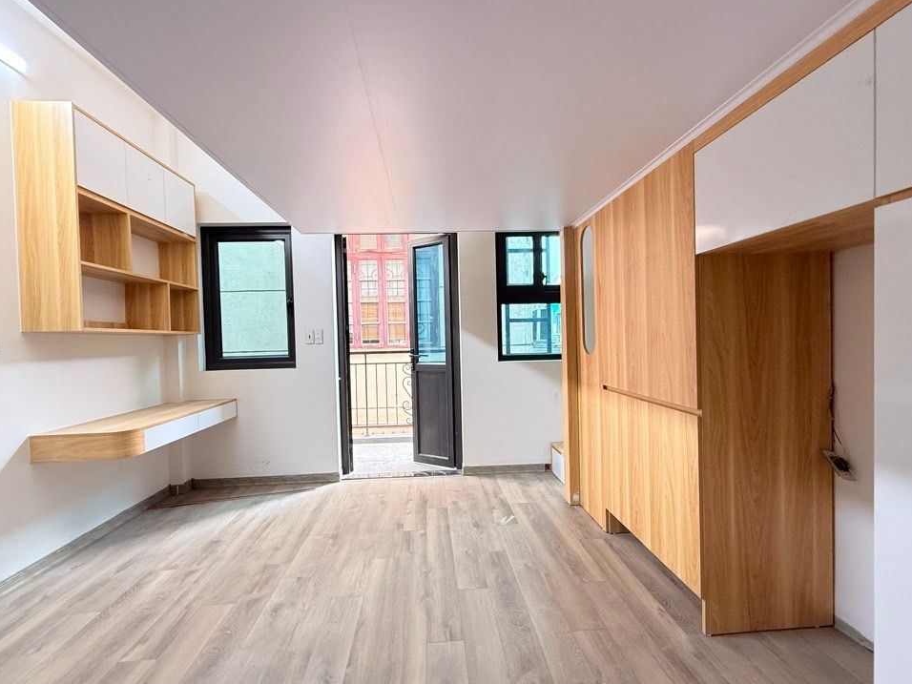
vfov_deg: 81.7
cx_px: 453
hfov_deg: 98.2
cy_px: 348
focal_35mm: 15
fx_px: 395
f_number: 2.2
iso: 320
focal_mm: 2.22
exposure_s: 1/65
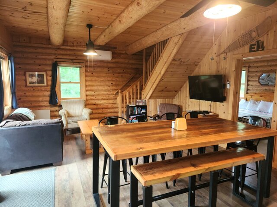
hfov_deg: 73.9
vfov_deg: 58.9
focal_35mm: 23
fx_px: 184
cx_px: 138
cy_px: 104
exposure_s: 1/40
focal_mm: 5.4
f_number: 1.8
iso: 160
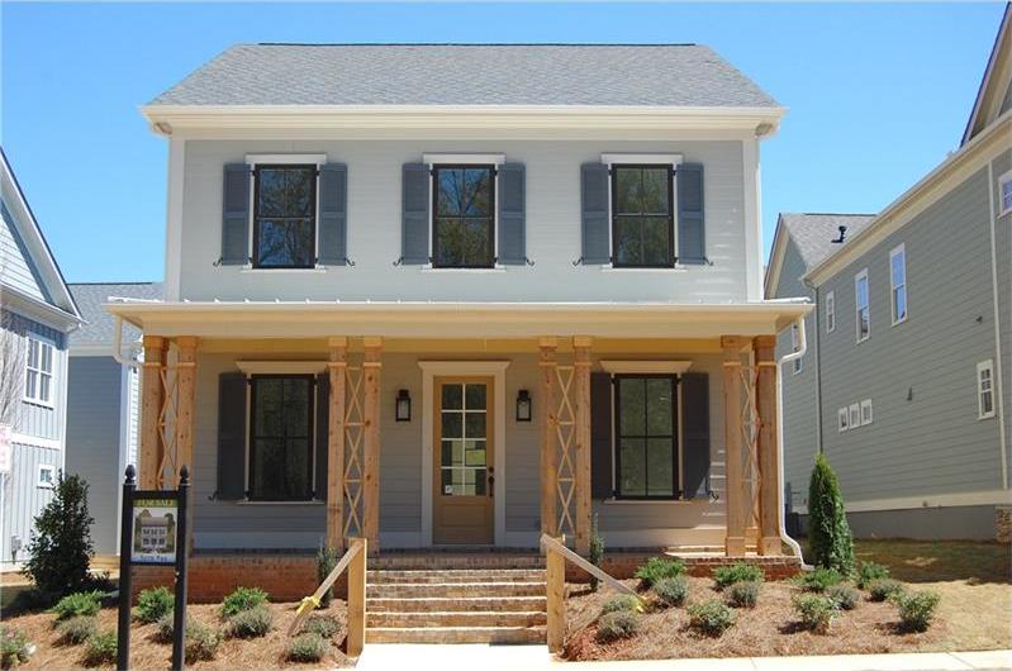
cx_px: 506
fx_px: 1347
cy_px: 336
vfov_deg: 28.0
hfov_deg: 41.2
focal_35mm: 48
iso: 200
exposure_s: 1/320
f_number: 6.3
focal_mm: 32
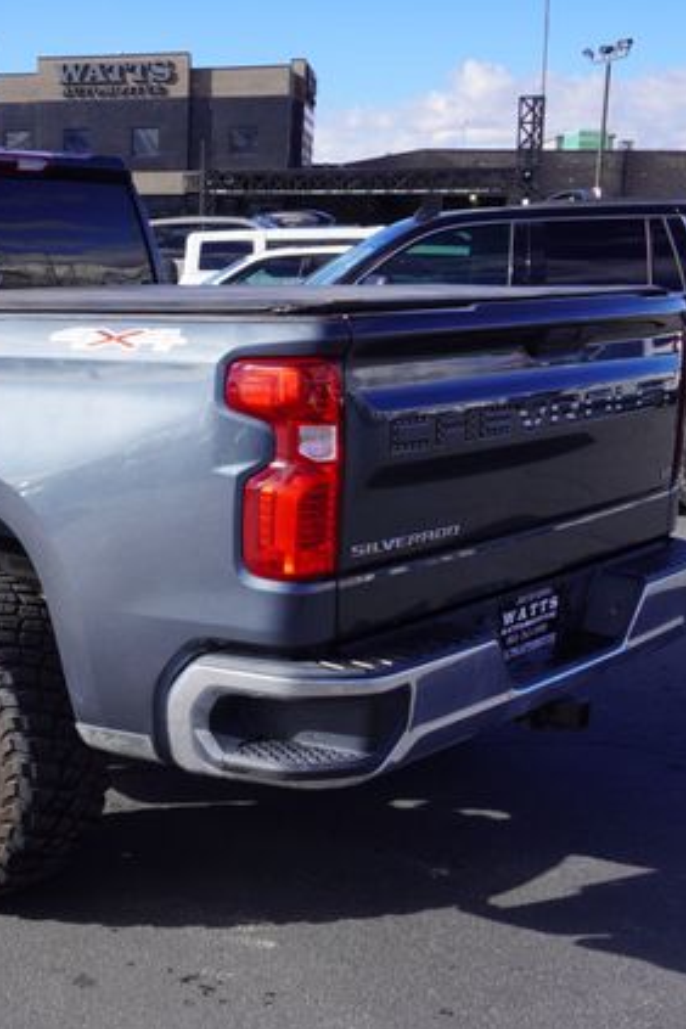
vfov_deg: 39.6
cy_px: 513
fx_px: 1429
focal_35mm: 50
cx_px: 5
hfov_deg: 25.7
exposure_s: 1/125
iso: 100
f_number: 9
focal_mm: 22
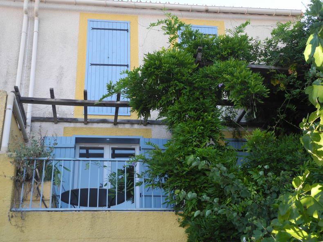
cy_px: 121
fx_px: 466
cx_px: 162
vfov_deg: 29.1
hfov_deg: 38.2
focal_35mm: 50
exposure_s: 1/160
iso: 100
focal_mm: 10.7
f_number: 3.5
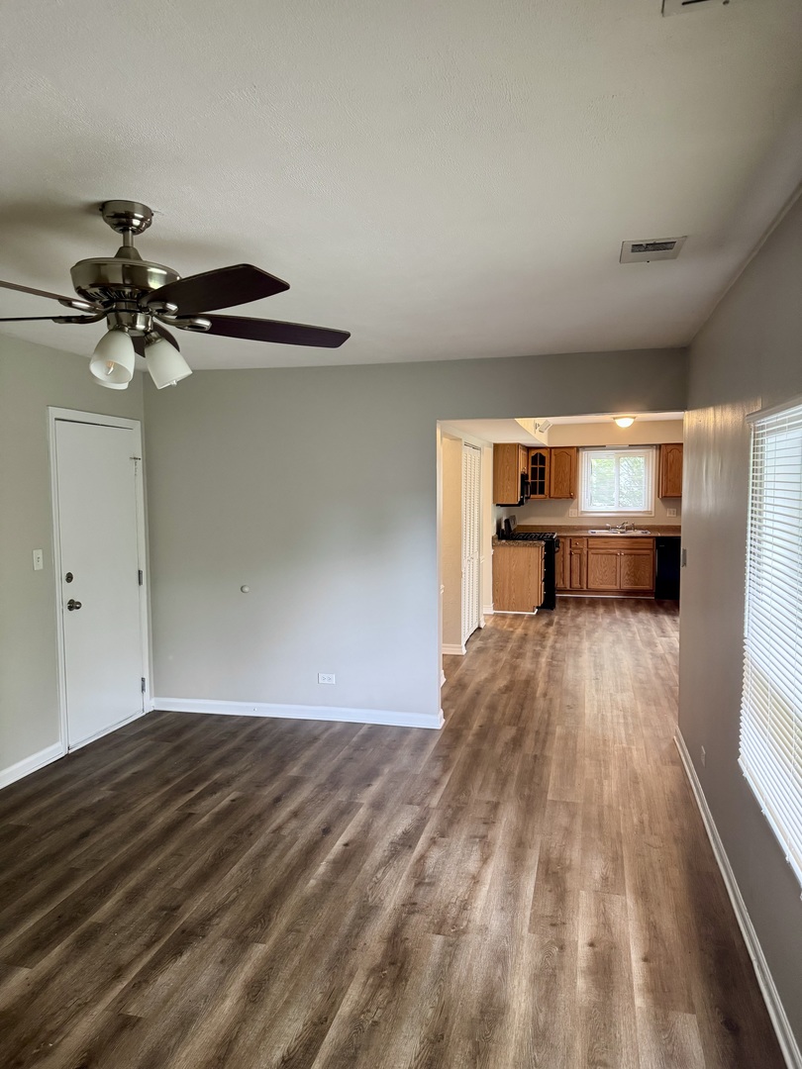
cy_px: 534
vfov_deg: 71.6
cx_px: 401
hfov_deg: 56.8
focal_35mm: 24
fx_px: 741
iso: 500
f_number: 1.78
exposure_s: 1/60
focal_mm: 6.76
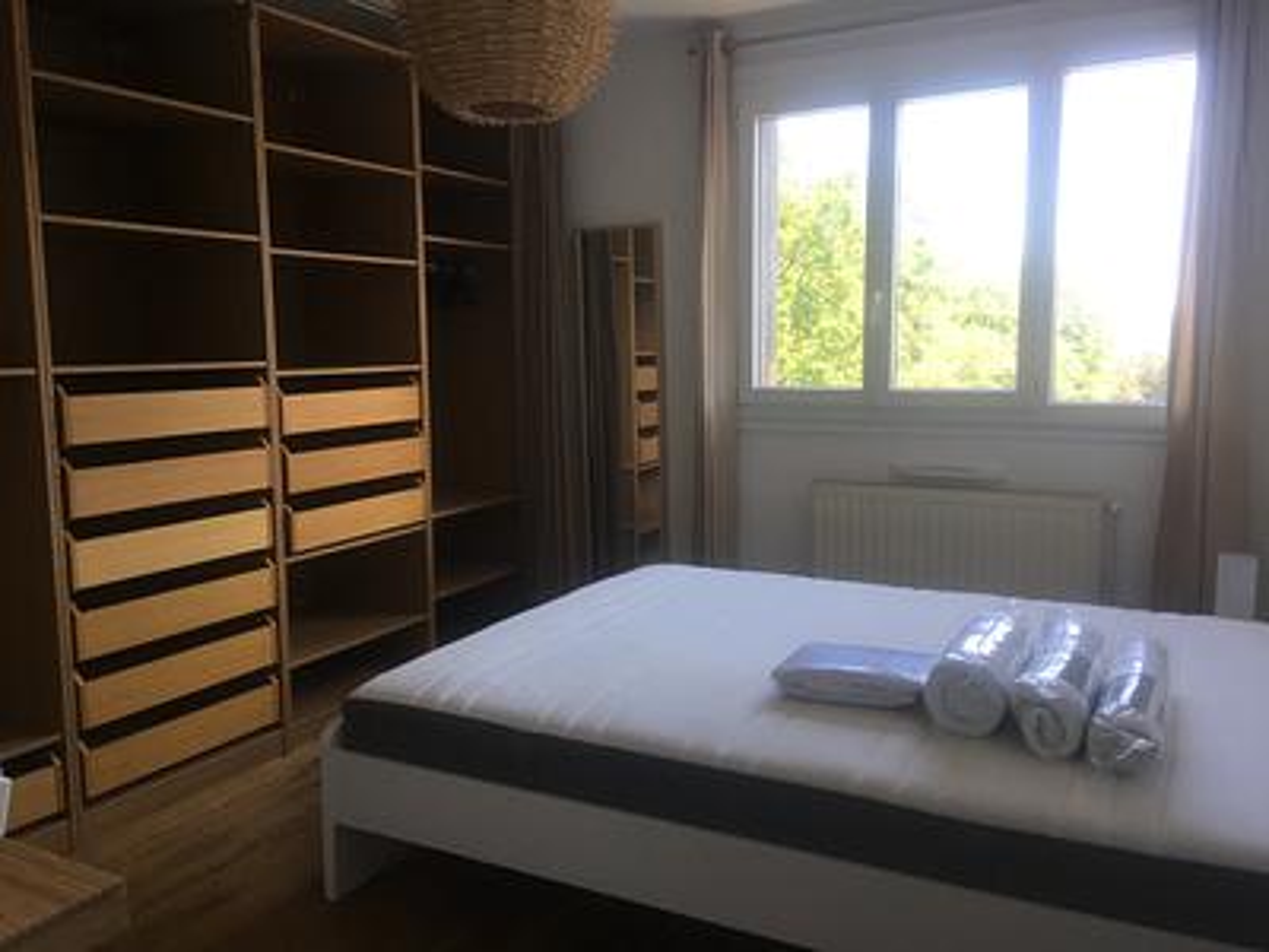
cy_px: 476
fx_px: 1063
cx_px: 634
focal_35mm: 29
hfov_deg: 61.7
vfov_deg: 48.2
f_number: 2.2
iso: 40
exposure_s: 1/100
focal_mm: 4.15
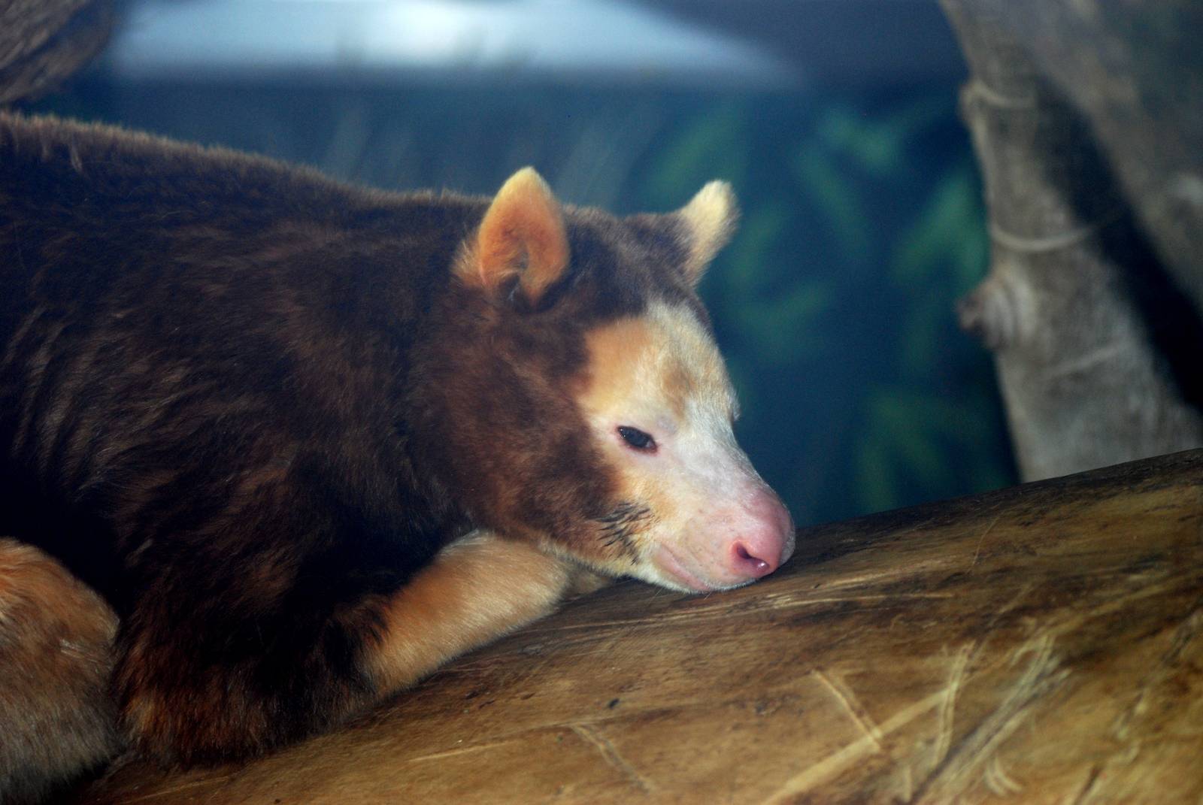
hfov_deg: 12.4
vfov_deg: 8.3
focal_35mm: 165
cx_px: 602
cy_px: 402
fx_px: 5520
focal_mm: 110
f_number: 4.2
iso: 400
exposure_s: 1/60
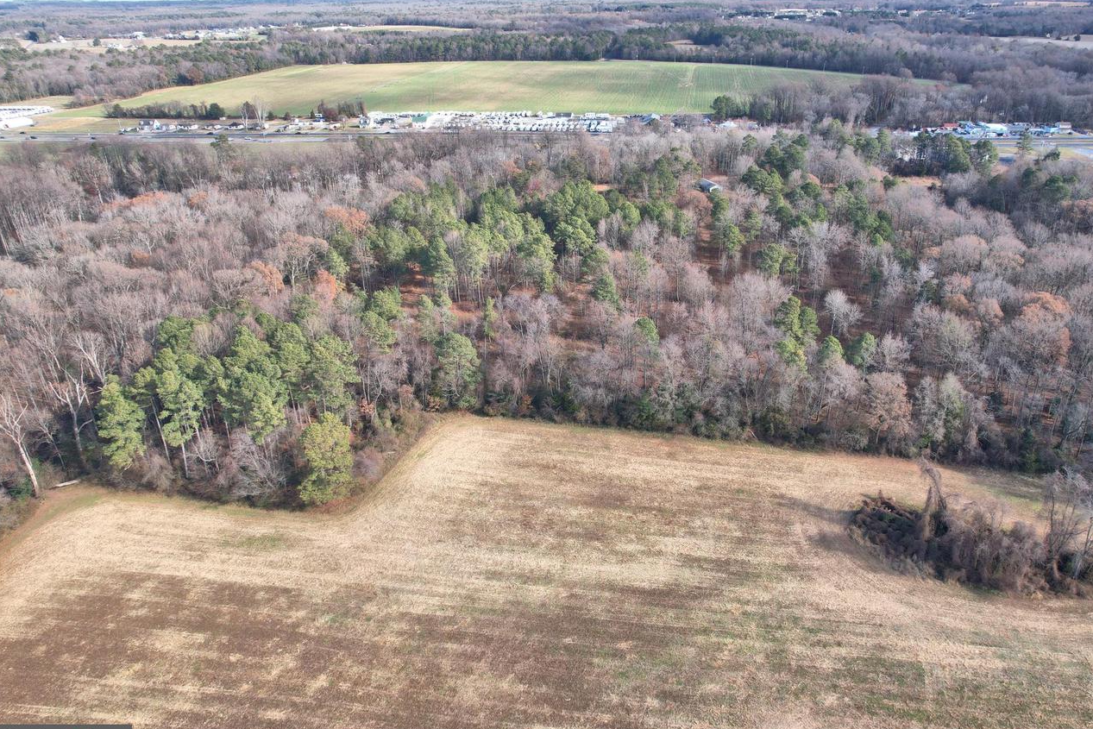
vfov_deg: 51.3
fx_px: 759
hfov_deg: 71.2
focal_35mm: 25
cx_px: 619
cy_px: 355
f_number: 2.8
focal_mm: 8.38
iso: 100
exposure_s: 1/640
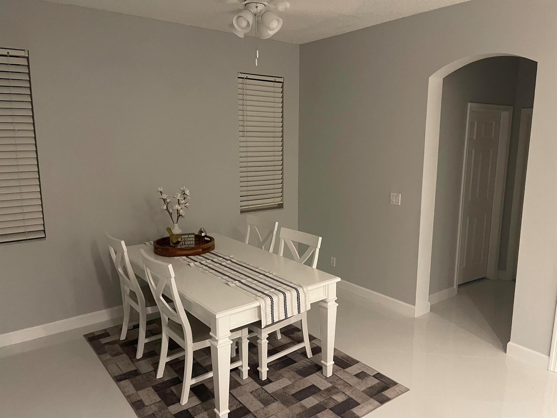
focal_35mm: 26
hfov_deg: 67.3
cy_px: 209
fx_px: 418
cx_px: 278
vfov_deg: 53.1
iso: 500
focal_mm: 5.1
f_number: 1.6
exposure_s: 1/30
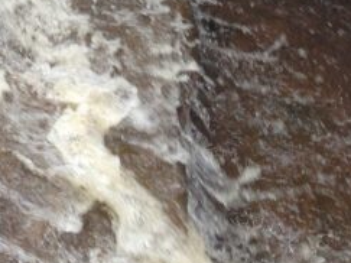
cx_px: -49
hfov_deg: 13.9
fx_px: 1409
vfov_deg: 10.1
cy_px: -204
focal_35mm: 139
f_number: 2.4
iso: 50
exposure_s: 1/237
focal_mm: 4.12
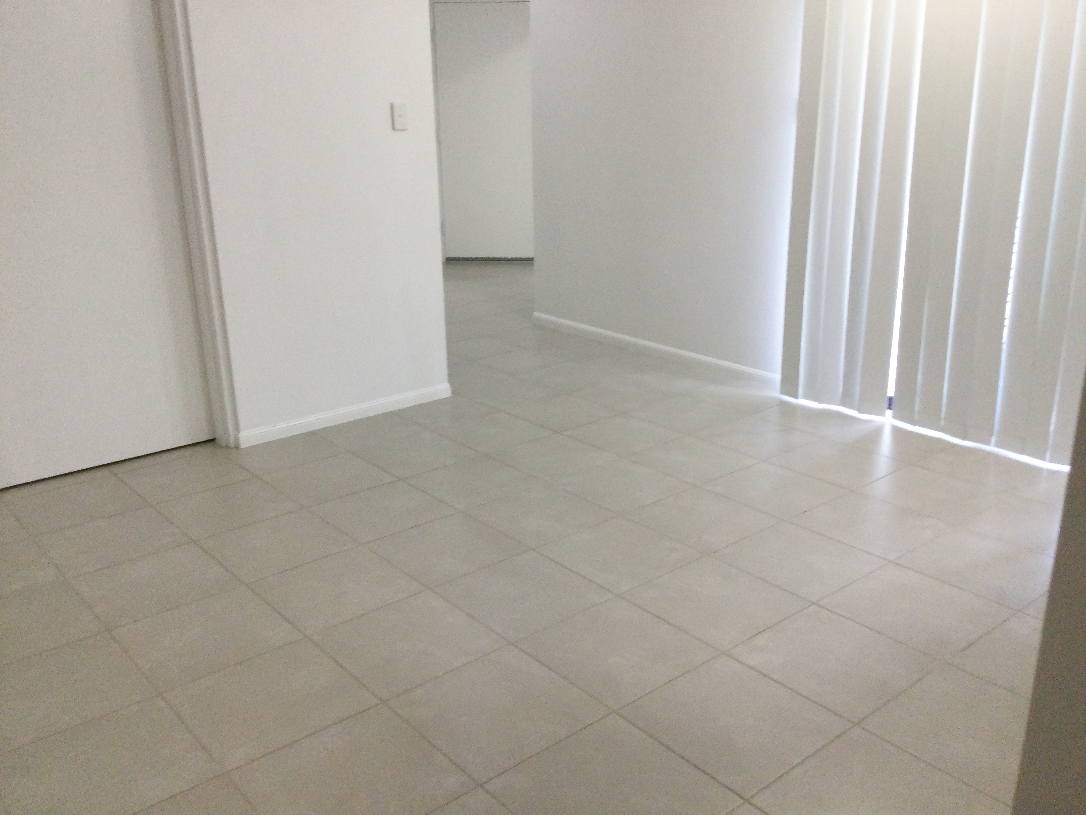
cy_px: 408
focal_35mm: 31
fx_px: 973
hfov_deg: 58.4
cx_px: 543
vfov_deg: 45.4
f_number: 2.4
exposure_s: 1/33
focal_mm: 3.3
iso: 100
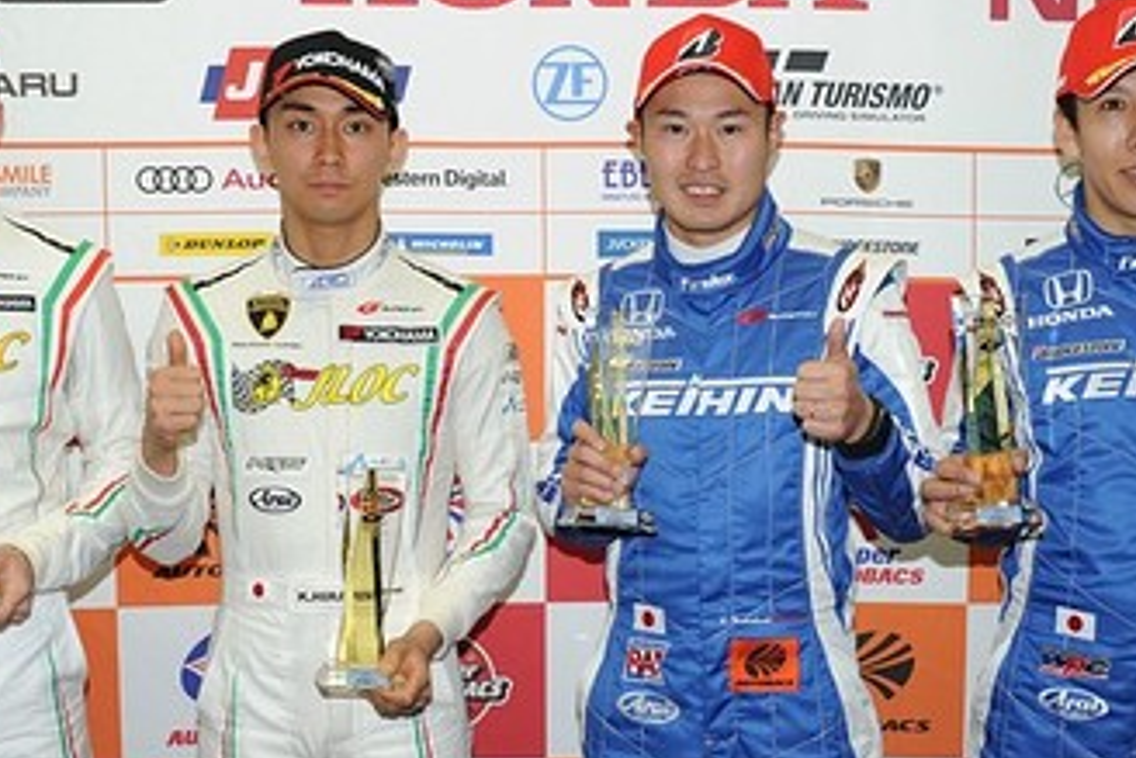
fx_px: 1768
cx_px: 551
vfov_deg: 24.2
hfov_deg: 35.6
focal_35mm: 56
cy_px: 360
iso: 800
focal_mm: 34
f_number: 6.7
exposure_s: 1/60
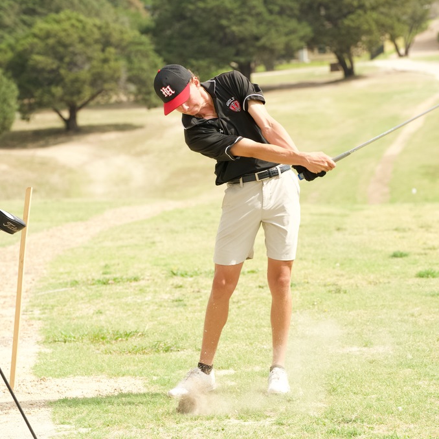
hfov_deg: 9.4
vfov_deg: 9.4
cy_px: 219
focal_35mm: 186
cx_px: 259
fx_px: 2669
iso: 800
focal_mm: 145
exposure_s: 1/2000
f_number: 6.3
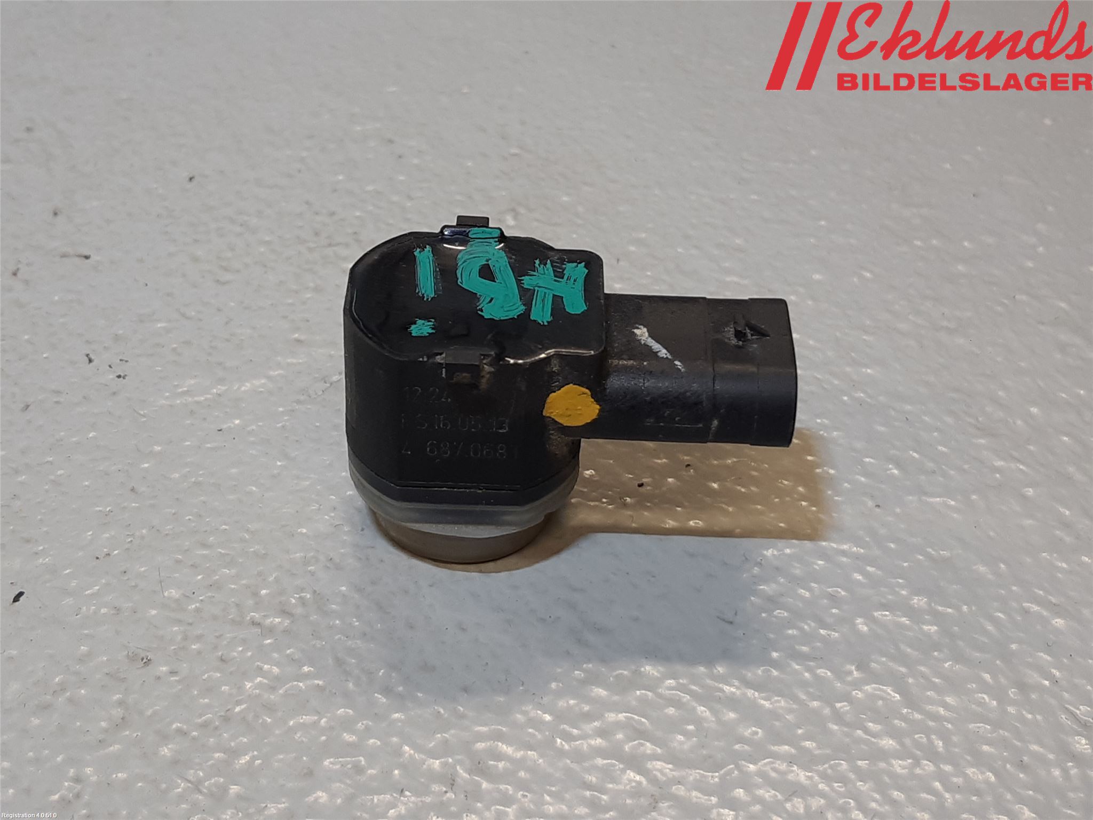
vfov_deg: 53.1
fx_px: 821
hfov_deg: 67.3
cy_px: 410
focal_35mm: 26
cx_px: 546
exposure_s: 1/60
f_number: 1.7
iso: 50
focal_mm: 3.93
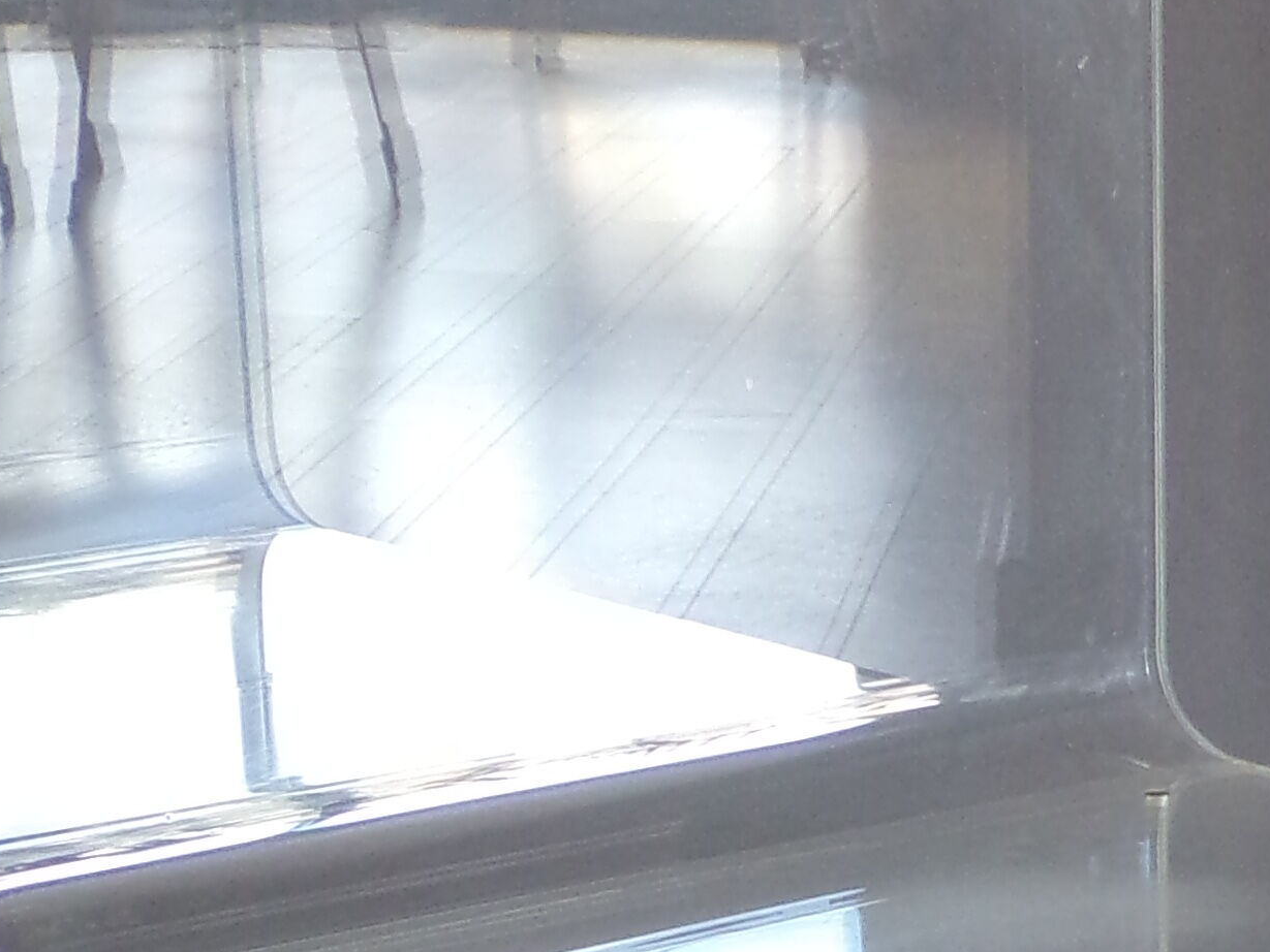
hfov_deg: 16.0
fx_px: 4403
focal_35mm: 120
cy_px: 1135
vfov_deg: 12.1
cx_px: 1357
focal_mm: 5.8
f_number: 3.2
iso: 212
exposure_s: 1/17
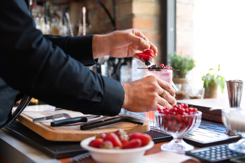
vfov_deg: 24.2
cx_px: 122
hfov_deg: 35.6
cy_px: 82
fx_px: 381
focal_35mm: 56
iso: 320
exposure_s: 1/160
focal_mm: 56
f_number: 3.2
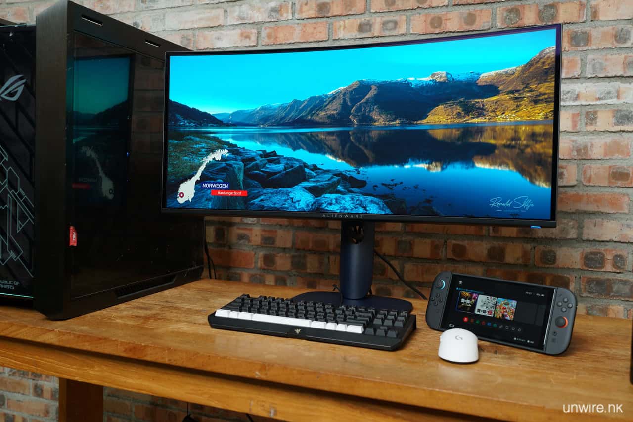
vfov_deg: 37.8
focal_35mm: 35
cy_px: 211
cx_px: 316
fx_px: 615
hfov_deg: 54.4
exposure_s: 1/80
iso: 500
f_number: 4
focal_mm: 35
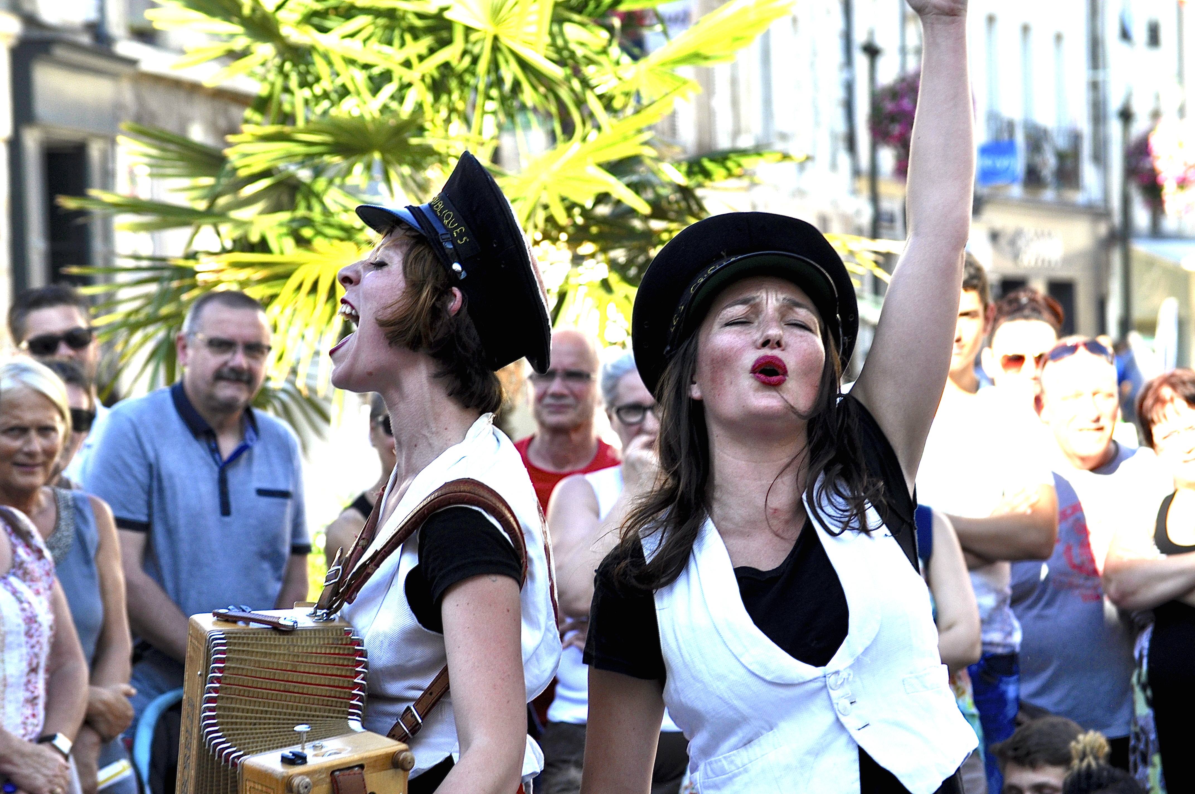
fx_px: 5968
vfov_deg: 7.6
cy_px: 397
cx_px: 598
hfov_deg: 11.4
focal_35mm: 180
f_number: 8
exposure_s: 1/250
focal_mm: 120
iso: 200
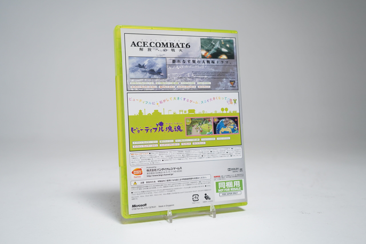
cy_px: 122
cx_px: 183
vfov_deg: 35.9
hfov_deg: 51.9
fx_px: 376
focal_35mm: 37
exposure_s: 1/60
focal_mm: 37
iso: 1000
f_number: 5.6
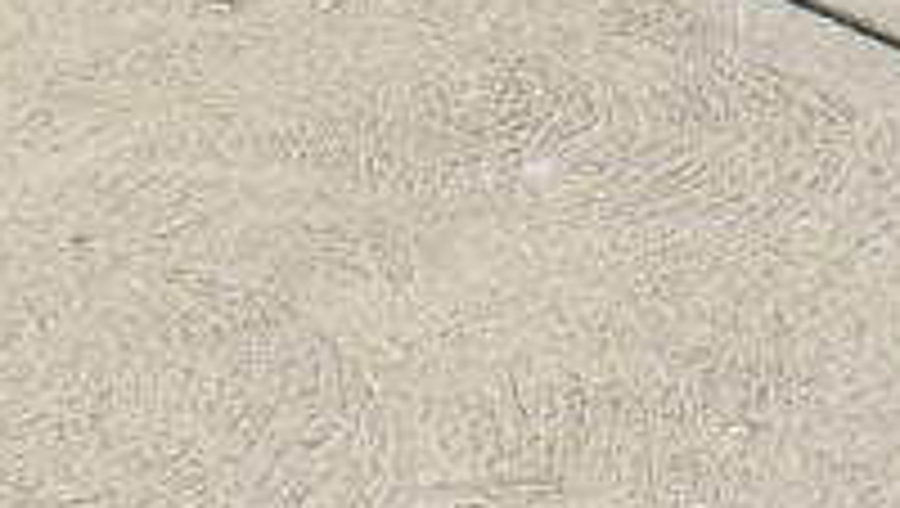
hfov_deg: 11.0
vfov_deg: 5.7
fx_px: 4659
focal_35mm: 195
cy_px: -1137
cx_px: 670
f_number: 8.4
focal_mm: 6.3
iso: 100
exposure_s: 1/250
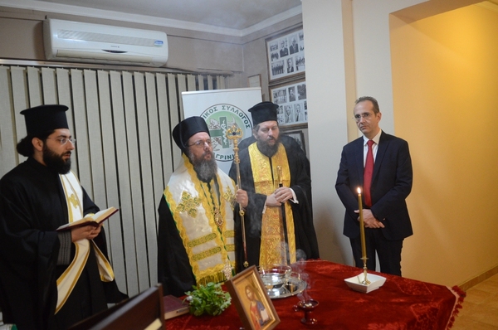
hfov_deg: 62.0
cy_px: 165
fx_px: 414
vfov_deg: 43.5
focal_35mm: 30
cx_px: 249
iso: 2200
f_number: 2.8
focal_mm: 20
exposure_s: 1/100
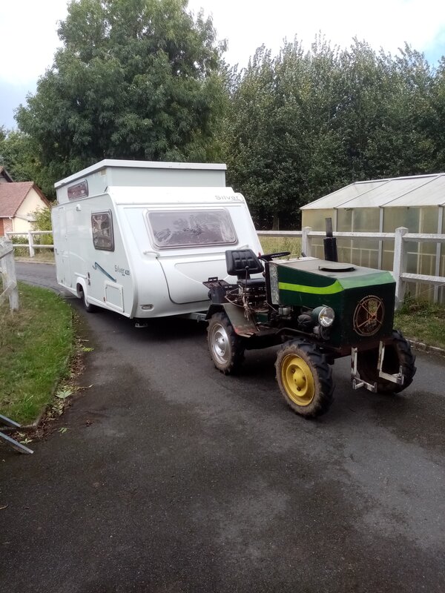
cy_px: 296
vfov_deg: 67.3
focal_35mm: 26
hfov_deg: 53.1
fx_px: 446
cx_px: 222
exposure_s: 1/569
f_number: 1.8
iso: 104
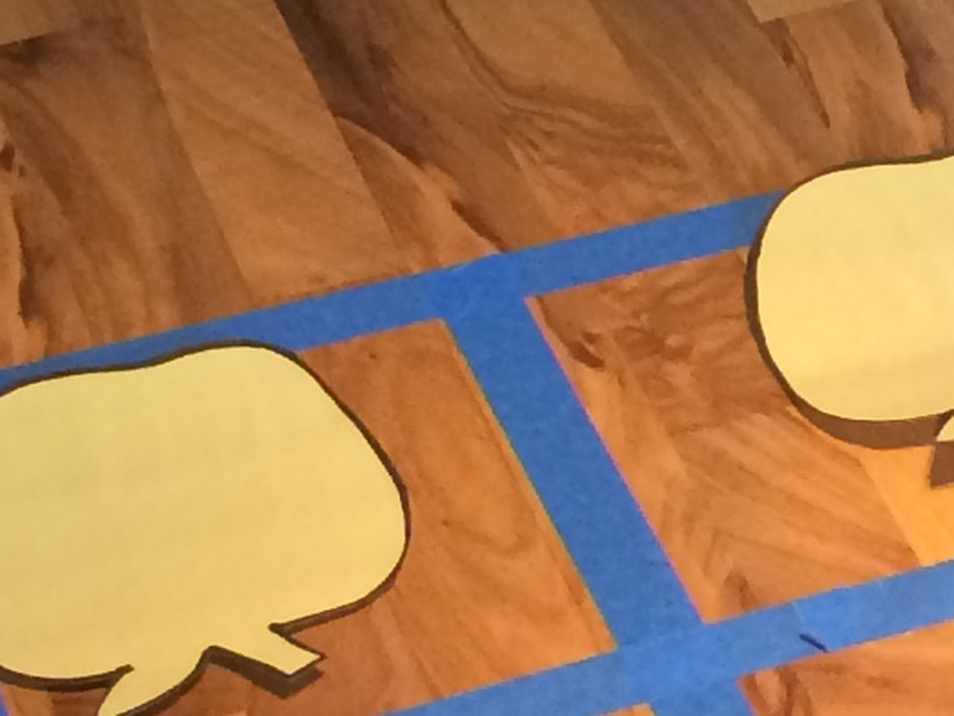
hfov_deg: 10.8
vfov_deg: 8.3
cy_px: 362
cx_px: 1253
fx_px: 4906
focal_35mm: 178
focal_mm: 4.15
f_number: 2.2
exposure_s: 1/30
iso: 200
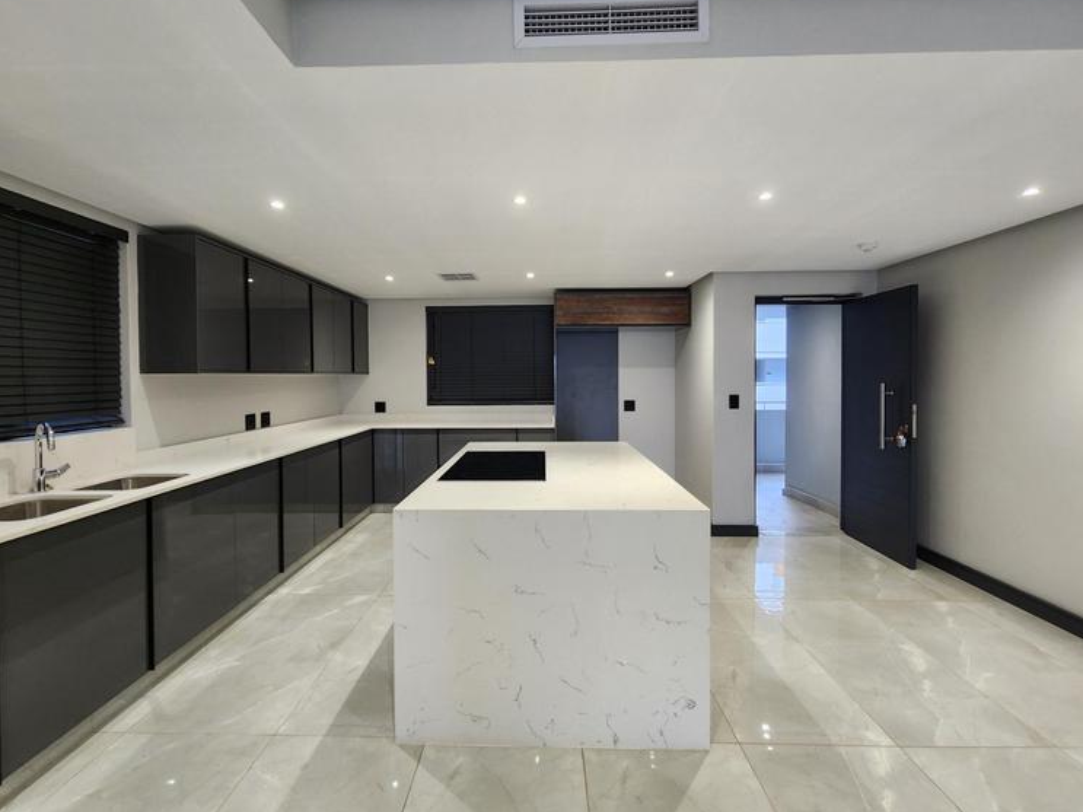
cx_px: 535
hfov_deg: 102.1
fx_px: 438
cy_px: 392
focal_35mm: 14
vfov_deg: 85.6
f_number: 2.2
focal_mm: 2.2
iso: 200
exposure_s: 1/50
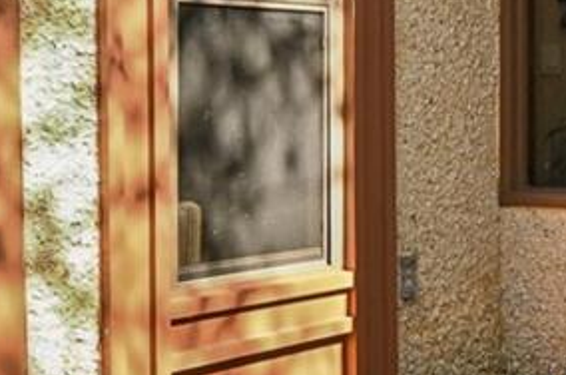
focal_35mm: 79
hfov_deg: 23.9
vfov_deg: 17.0
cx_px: 644
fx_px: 1239
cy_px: 57
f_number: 8
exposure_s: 1/200
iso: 400
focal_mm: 14
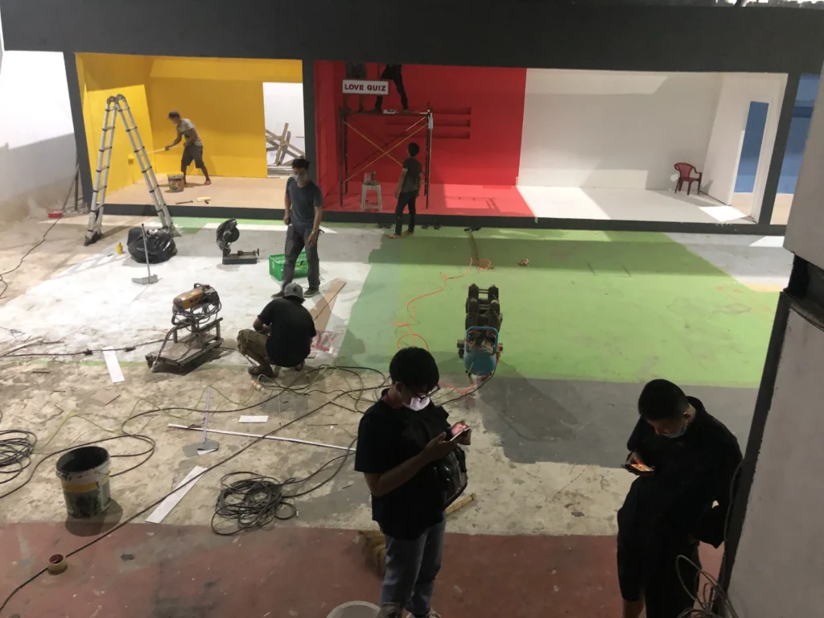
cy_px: 309
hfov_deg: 63.4
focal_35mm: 28
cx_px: 412
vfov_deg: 49.7
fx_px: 667
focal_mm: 4
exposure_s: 1/7
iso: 80
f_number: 1.8
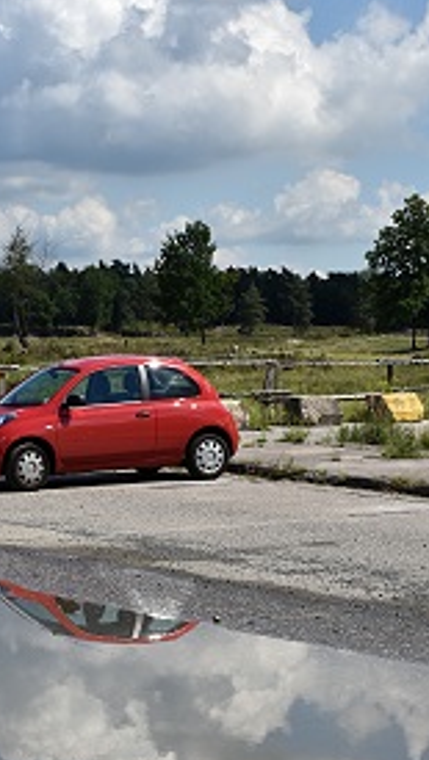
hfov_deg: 12.6
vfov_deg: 22.2
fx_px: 1938
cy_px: 435
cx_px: 143
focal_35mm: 96
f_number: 9
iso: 200
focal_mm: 38
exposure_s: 1/800
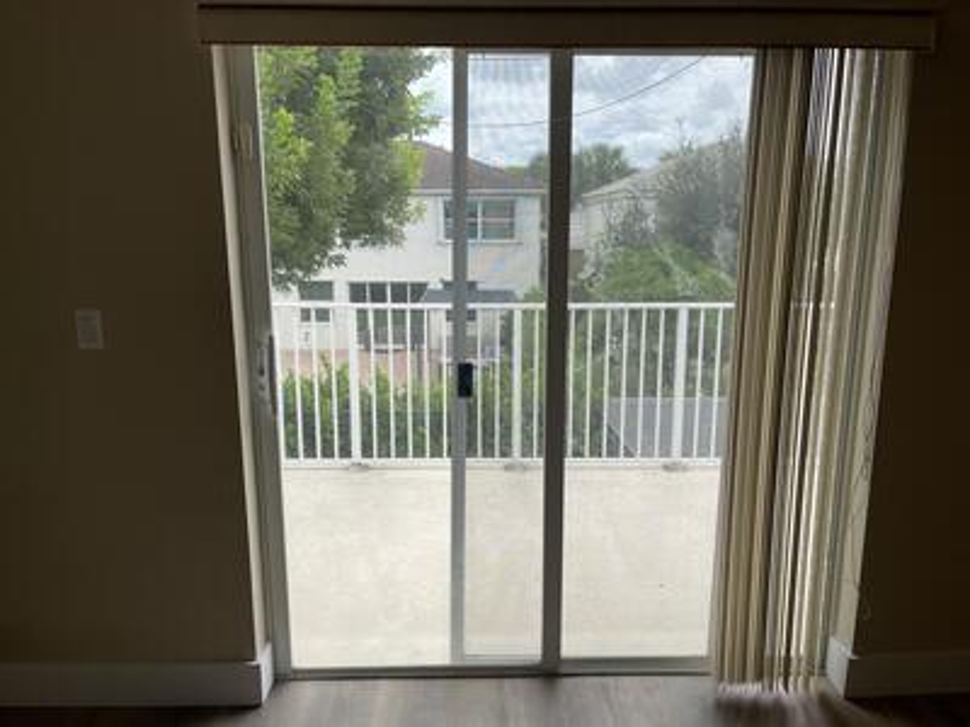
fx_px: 729
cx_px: 485
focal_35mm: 26
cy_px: 364
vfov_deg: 53.1
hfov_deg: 67.3
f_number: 1.6
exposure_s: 1/1795
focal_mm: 5.1
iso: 32
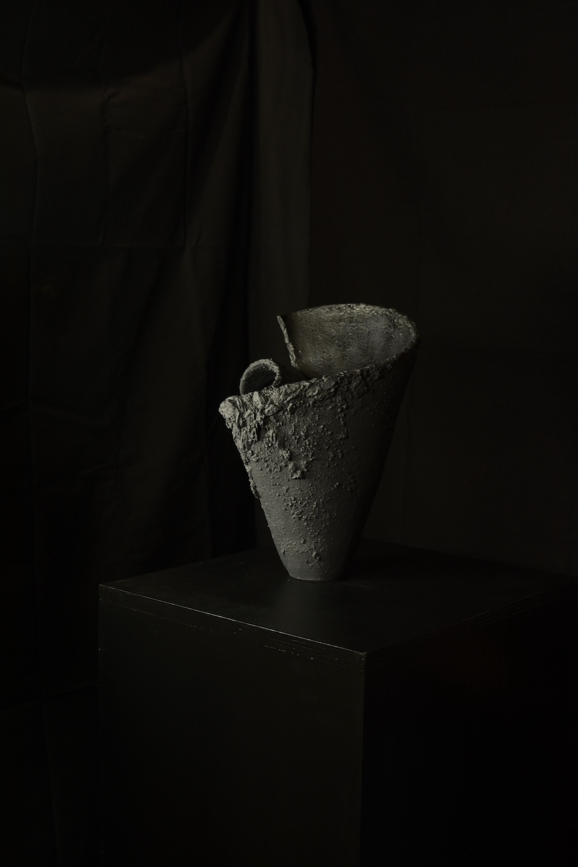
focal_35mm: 51
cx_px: 289
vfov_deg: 38.9
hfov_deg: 26.5
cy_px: 434
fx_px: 1228
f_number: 6.3
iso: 400
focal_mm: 34
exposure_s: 1/60
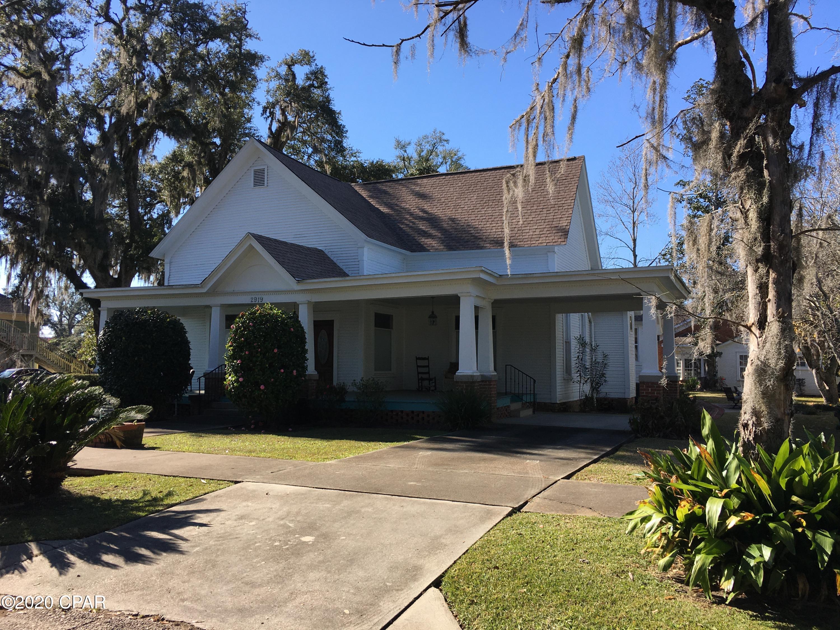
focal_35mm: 29
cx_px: 420
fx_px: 704
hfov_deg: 61.7
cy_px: 315
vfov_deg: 48.2
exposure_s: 1/1026
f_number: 2.2
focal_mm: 4.15
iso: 25
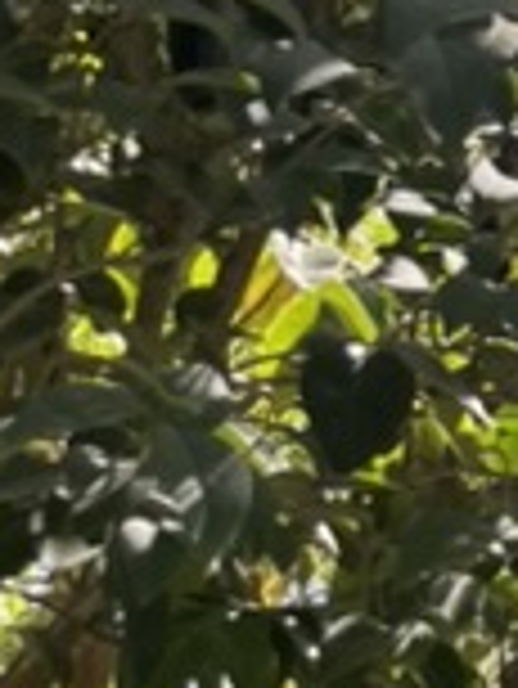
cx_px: 1676
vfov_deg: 11.1
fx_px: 3467
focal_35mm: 174
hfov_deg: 7.3
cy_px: -180
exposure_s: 1/647
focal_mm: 4.2
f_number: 1.6
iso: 32
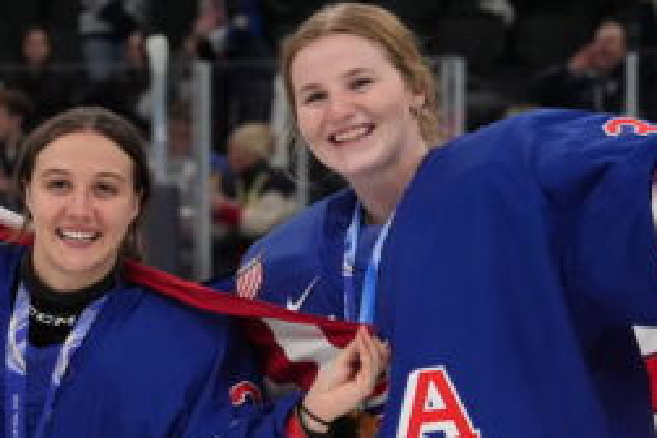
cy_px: 502
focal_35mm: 300
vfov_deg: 4.6
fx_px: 5475
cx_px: 31
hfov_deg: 6.8
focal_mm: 111
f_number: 5.6
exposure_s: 1/1600
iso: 3200
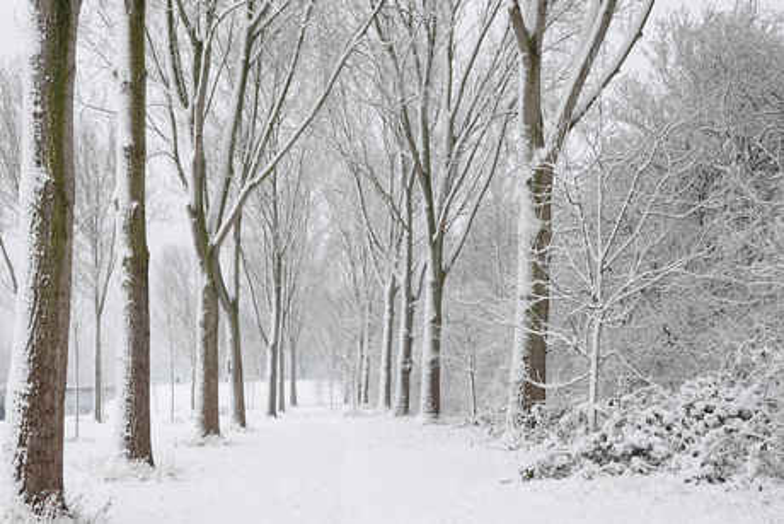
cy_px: 262
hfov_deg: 35.6
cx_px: 392
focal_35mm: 56
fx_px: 1220
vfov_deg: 24.2
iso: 100
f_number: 6.3
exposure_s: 1/160
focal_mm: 20.49
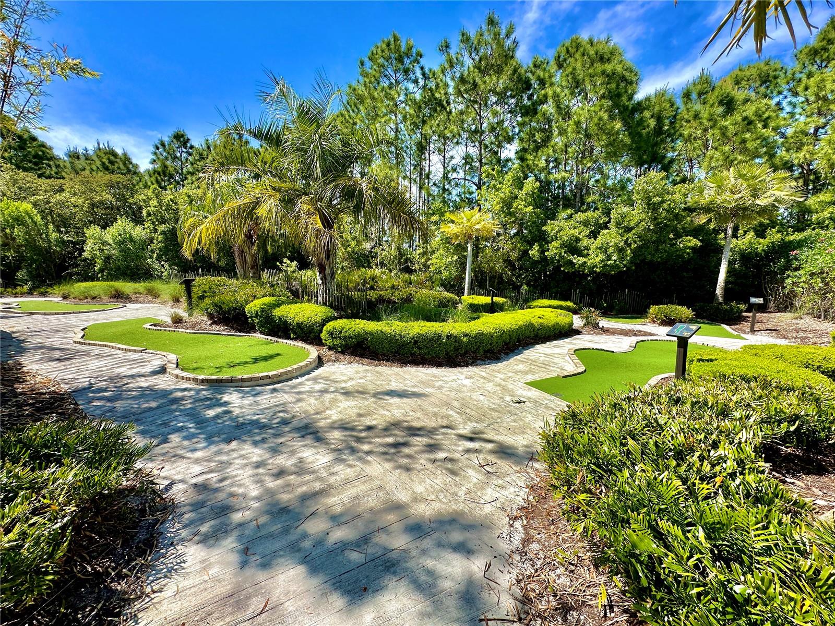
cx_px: 418
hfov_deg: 102.1
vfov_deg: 85.7
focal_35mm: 14
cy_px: 313
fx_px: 338
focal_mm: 2.22
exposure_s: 1/1595
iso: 40
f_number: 2.2
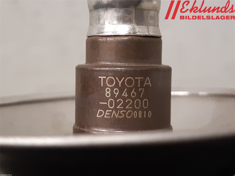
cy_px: 88
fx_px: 177
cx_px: 118
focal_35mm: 26
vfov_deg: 53.1
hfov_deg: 67.3
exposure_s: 1/50
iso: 320
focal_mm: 3.93
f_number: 1.7
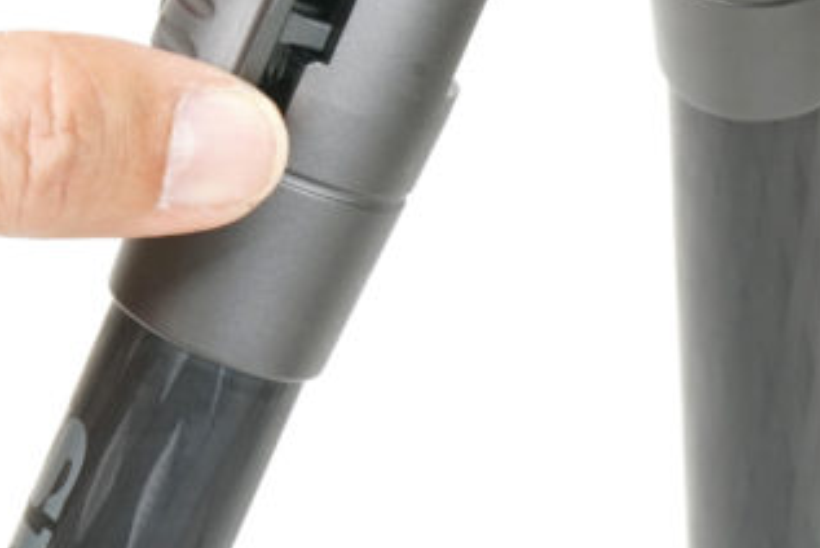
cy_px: -23
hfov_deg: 10.8
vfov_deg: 7.2
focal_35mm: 189
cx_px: 70
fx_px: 4309
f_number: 16
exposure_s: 1/15
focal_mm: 50
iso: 800
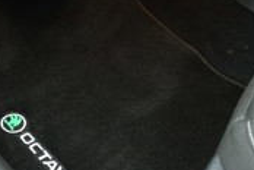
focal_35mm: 65
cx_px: 88
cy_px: 91
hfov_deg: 30.8
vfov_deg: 20.9
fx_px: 459
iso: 1400
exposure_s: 1/30
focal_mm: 18
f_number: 3.5
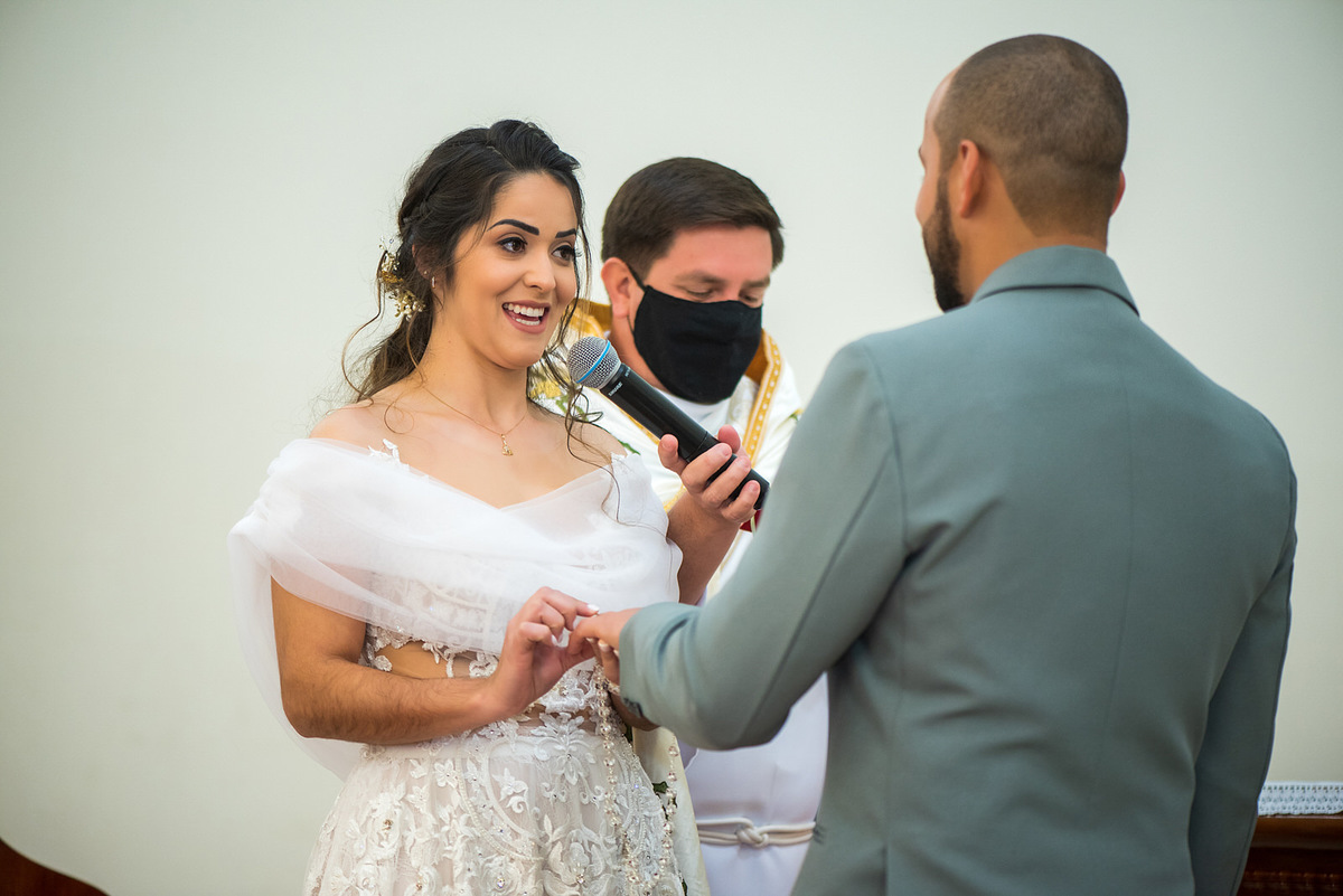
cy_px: 448
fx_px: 3918
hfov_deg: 19.4
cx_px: 672
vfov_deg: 13.1
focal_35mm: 105
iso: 1000
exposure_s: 1/160
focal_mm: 105
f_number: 3.2
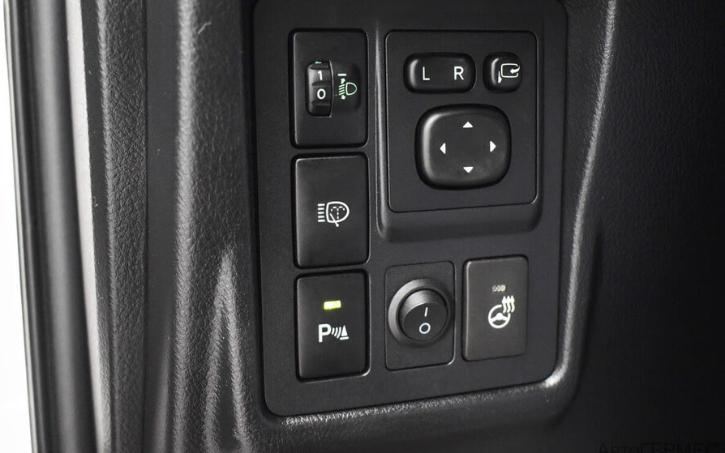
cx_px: 362
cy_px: 223
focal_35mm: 40
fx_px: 790
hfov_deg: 49.3
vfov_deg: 32.0
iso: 2500
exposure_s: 1/50
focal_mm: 26
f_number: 4
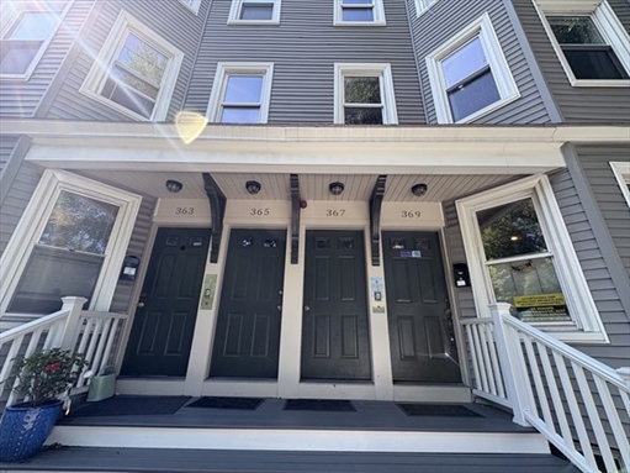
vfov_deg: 85.7
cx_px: 315
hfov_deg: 102.1
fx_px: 255
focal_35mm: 14
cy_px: 236
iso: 40
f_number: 2.2
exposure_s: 1/230
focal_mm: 2.22
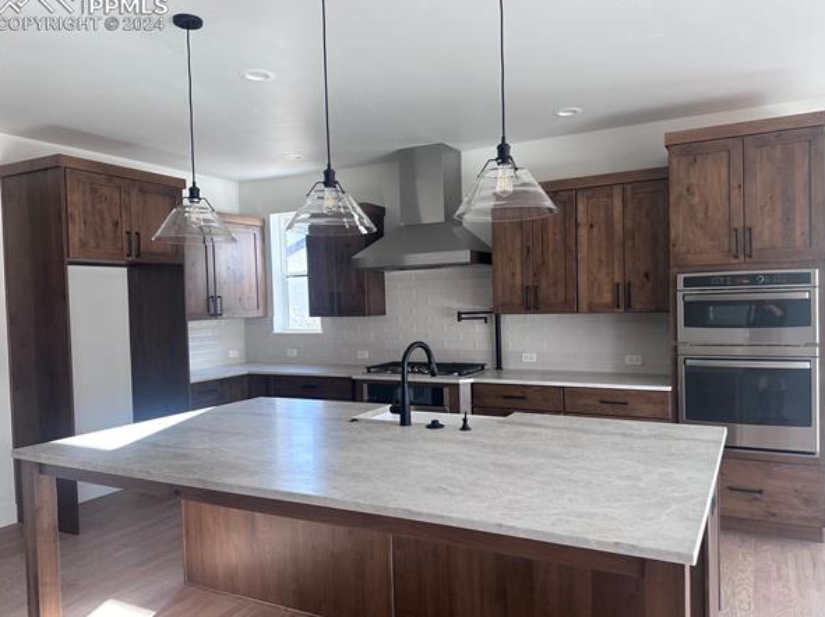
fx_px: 619
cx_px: 440
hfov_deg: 67.3
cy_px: 316
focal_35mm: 26
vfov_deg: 53.0
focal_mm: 6.86
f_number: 1.78
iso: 80
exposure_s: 1/121
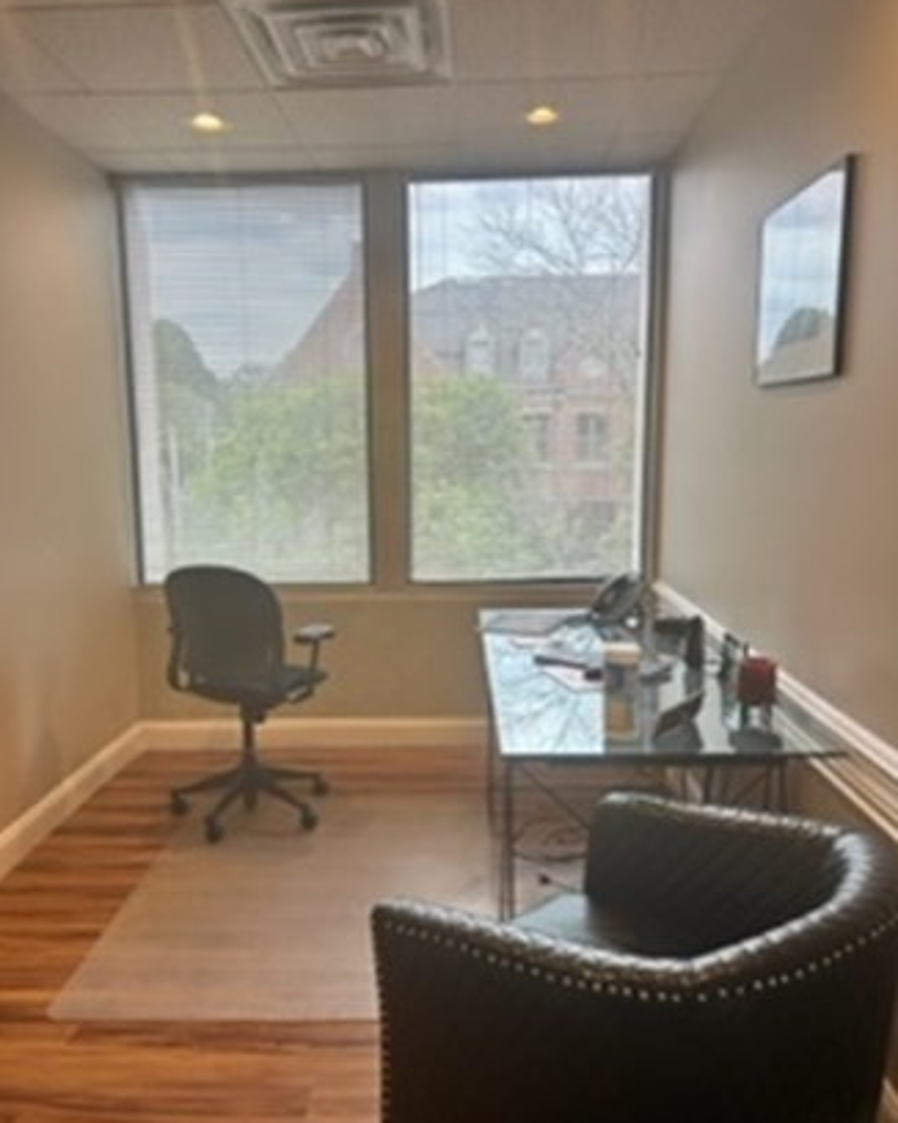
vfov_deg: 62.2
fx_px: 931
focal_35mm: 28
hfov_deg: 51.5
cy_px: 586
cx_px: 438
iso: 50
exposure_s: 1/120
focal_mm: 5.7
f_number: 1.5
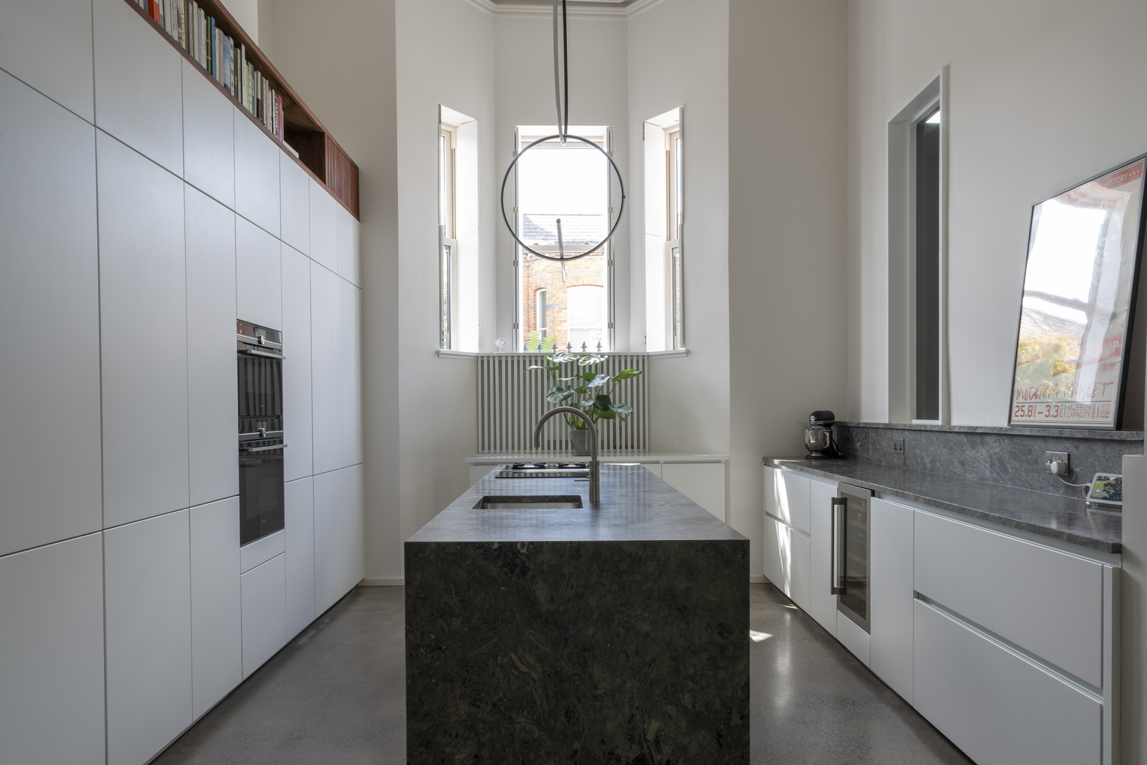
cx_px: 574
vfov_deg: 53.2
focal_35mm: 24
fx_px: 765
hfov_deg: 73.7
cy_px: 382
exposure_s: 1
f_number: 14
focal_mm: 24
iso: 50
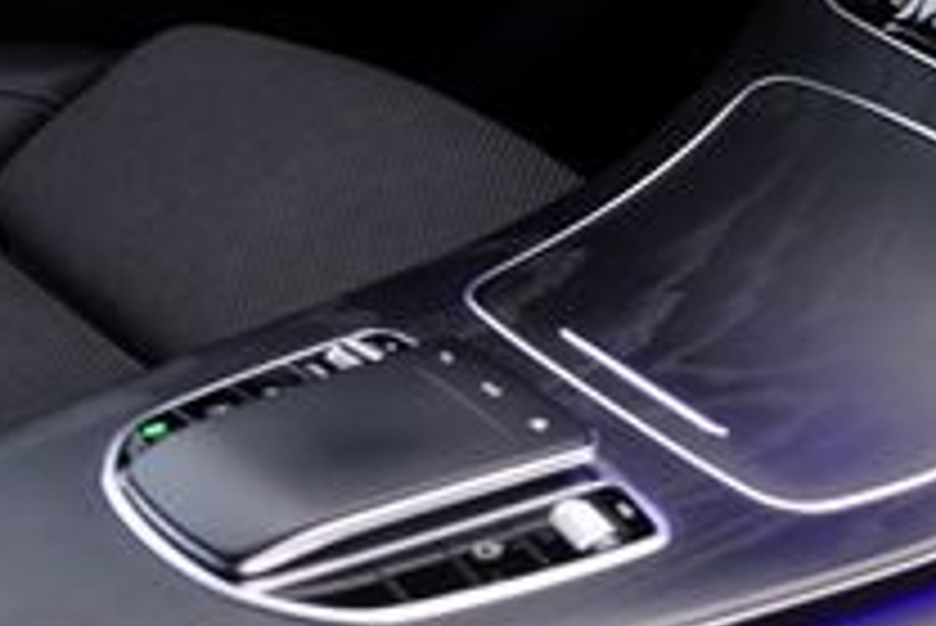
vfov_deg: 11.2
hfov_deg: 15.0
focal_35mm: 118
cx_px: 1701
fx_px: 3070
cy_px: -286
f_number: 2.8
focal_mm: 24
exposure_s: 1/30
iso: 320
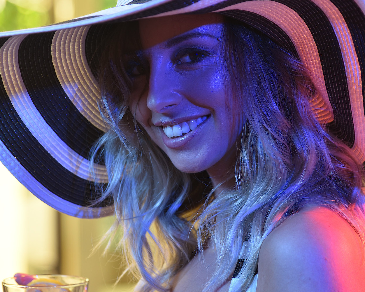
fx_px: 2333
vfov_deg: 7.2
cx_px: 183
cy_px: 163
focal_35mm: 216
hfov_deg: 8.9
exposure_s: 1/80
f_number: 4
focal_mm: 120
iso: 400
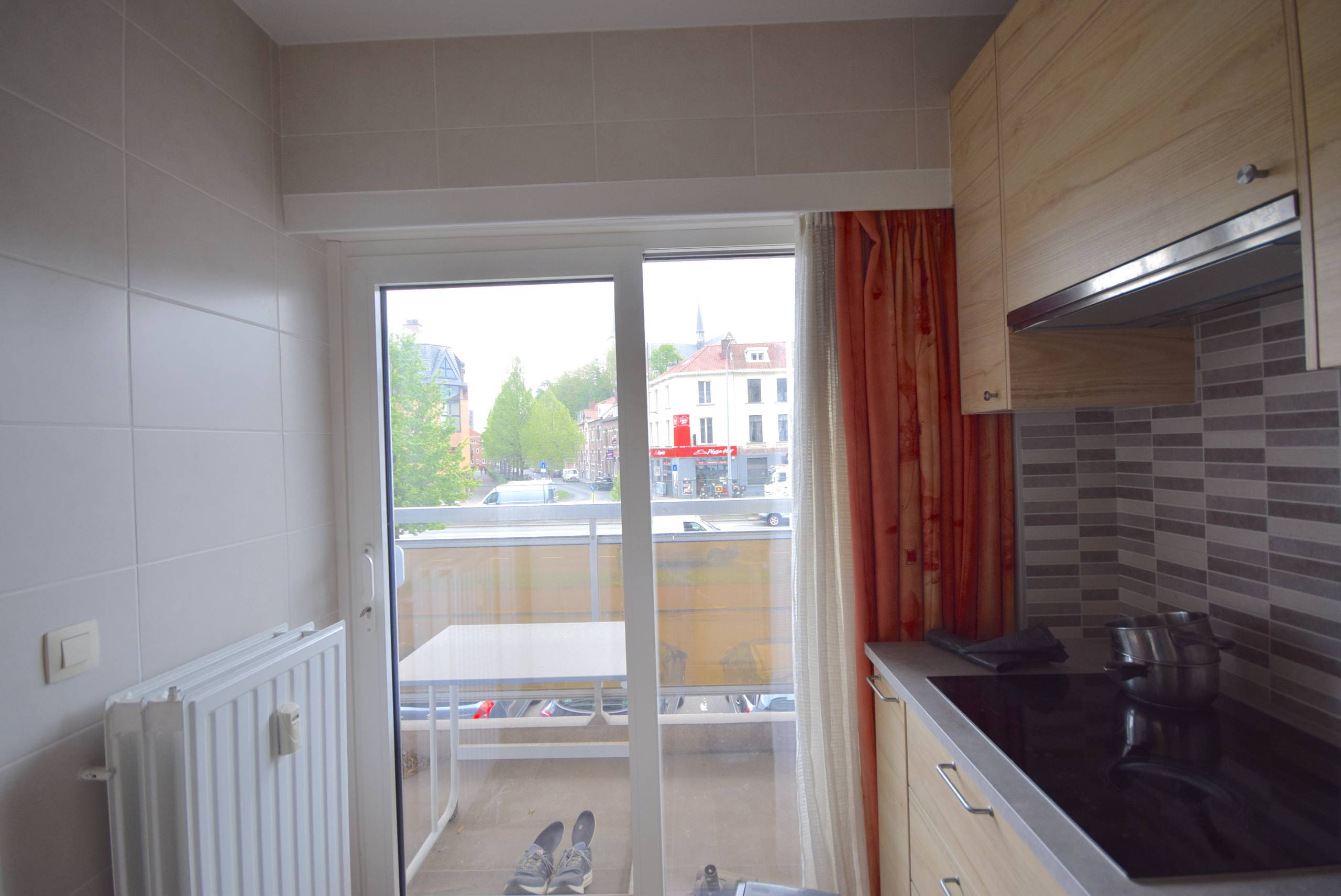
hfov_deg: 100.3
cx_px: 670
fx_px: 559
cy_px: 448
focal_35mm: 15
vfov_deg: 77.4
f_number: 5.6
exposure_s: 1/125
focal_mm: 10
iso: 400
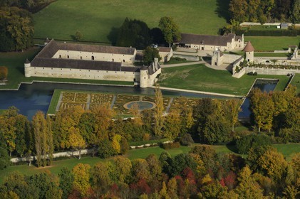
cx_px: 150
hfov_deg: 12.1
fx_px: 1416
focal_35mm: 170
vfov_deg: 8.1
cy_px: 100
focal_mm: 170
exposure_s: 1/800
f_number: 9
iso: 400
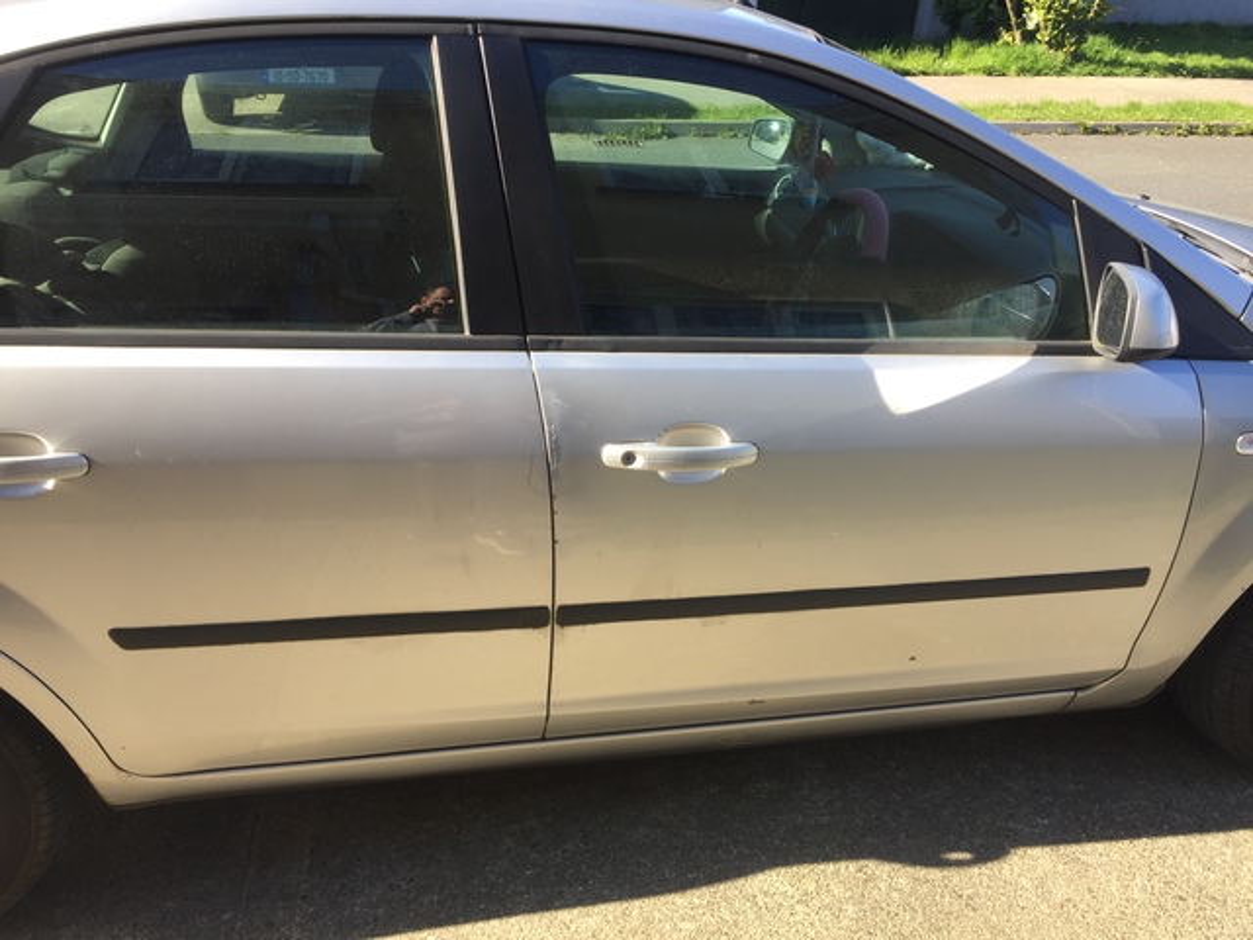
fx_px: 1050
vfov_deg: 48.2
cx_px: 626
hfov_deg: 61.7
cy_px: 470
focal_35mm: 29
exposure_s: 1/377
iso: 32
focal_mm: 4.15
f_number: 2.2
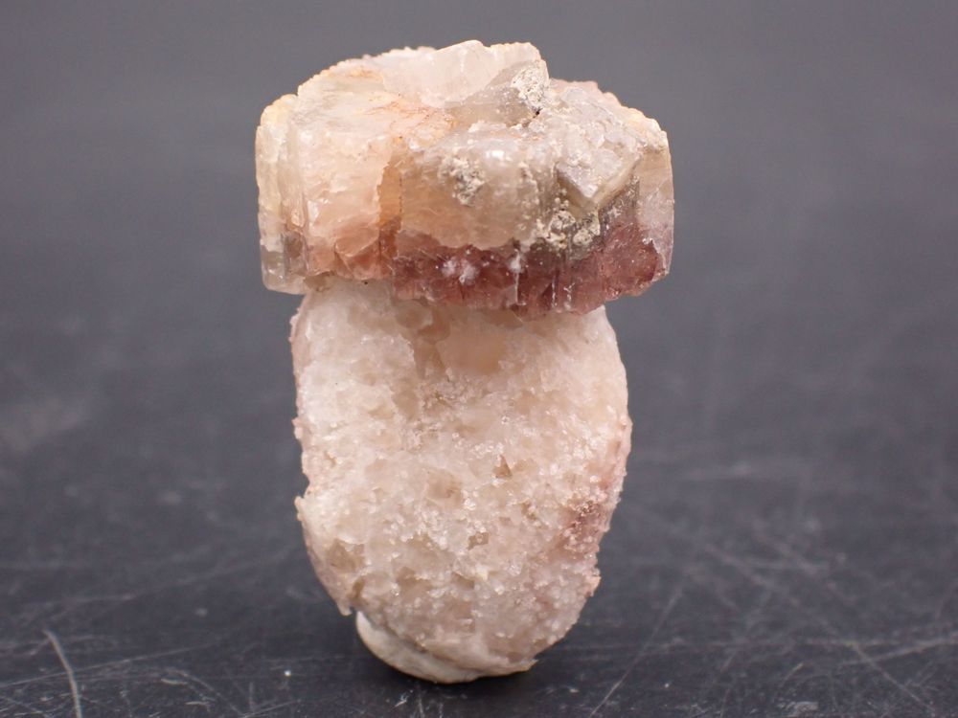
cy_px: 359
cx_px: 479
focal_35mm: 100
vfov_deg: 14.8
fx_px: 2768
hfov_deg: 19.6
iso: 640
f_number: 4.9
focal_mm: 18
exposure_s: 1/400
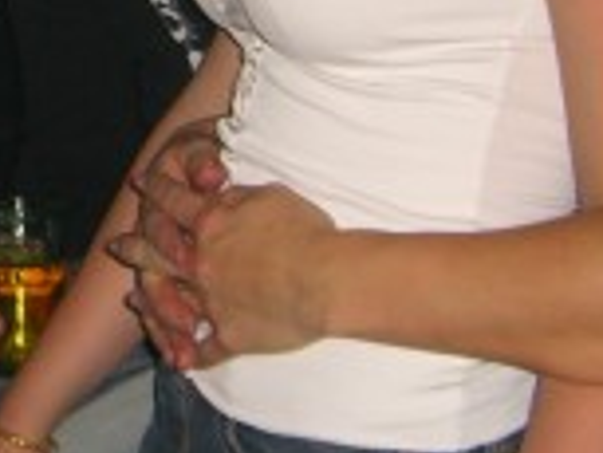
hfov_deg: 13.0
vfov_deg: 9.8
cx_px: -28
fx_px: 2598
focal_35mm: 149
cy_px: -130
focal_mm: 7.9
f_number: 2.8
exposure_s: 1/60
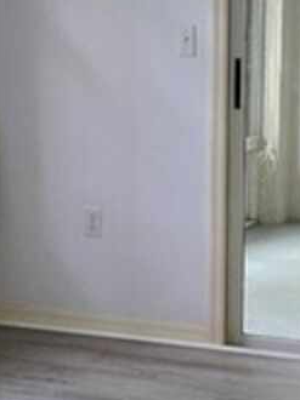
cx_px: 345
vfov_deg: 16.5
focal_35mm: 119
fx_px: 1377
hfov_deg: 12.2
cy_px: 307
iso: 320
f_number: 1.8
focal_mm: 5.4
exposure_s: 1/120
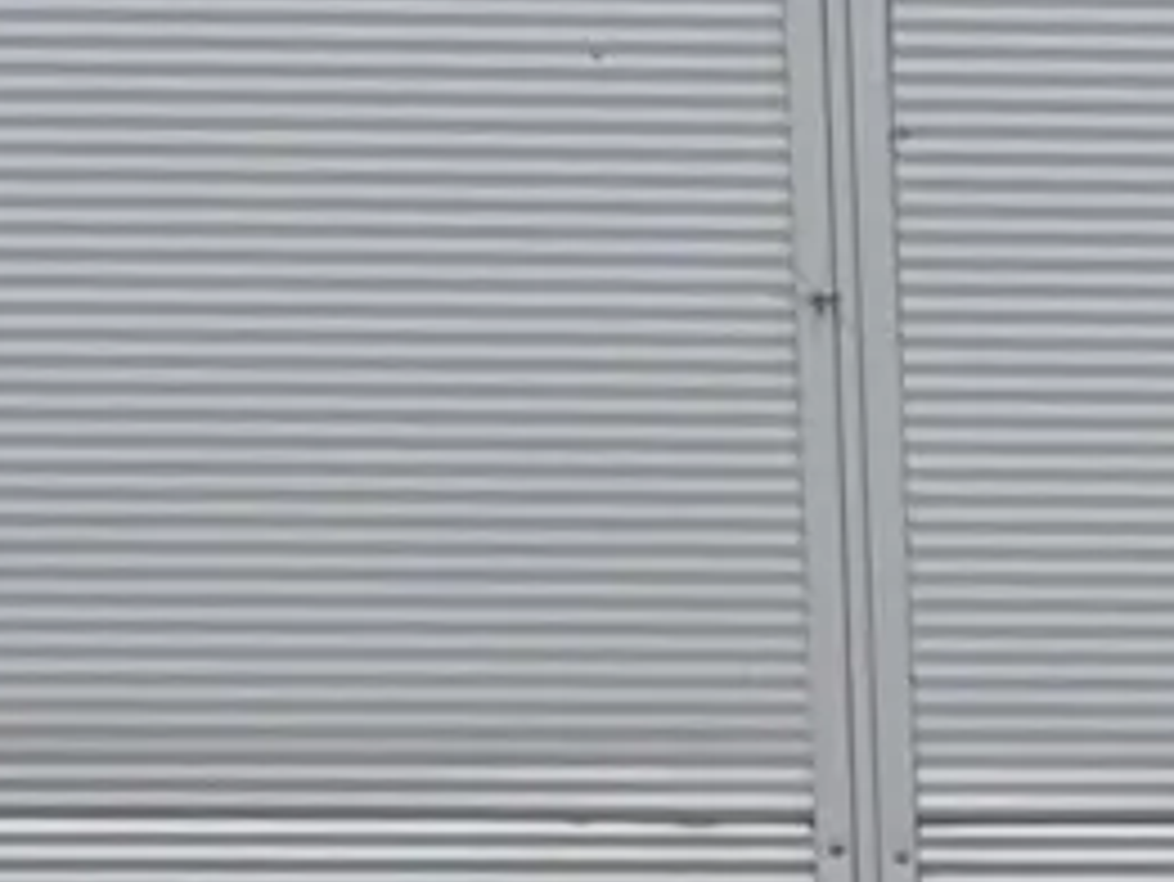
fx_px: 8992
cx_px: 3171
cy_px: 1800
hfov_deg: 6.9
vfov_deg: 5.5
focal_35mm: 265
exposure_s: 1/1027
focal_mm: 6.76
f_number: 1.78
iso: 64
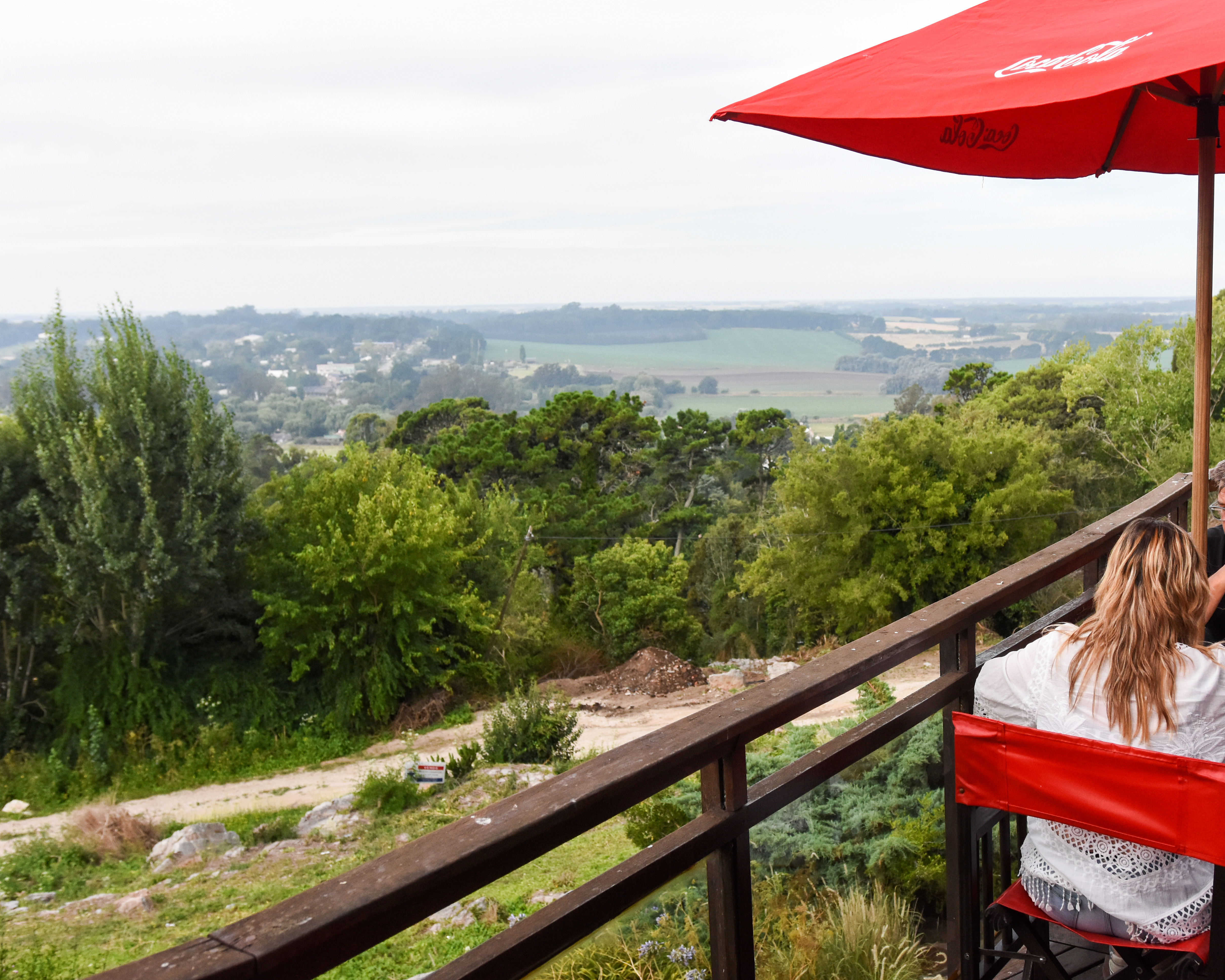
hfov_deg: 47.6
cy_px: 496
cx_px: 750
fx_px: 1378
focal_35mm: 38
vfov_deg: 39.2
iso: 1000
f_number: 3.2
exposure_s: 1/4000
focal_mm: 22
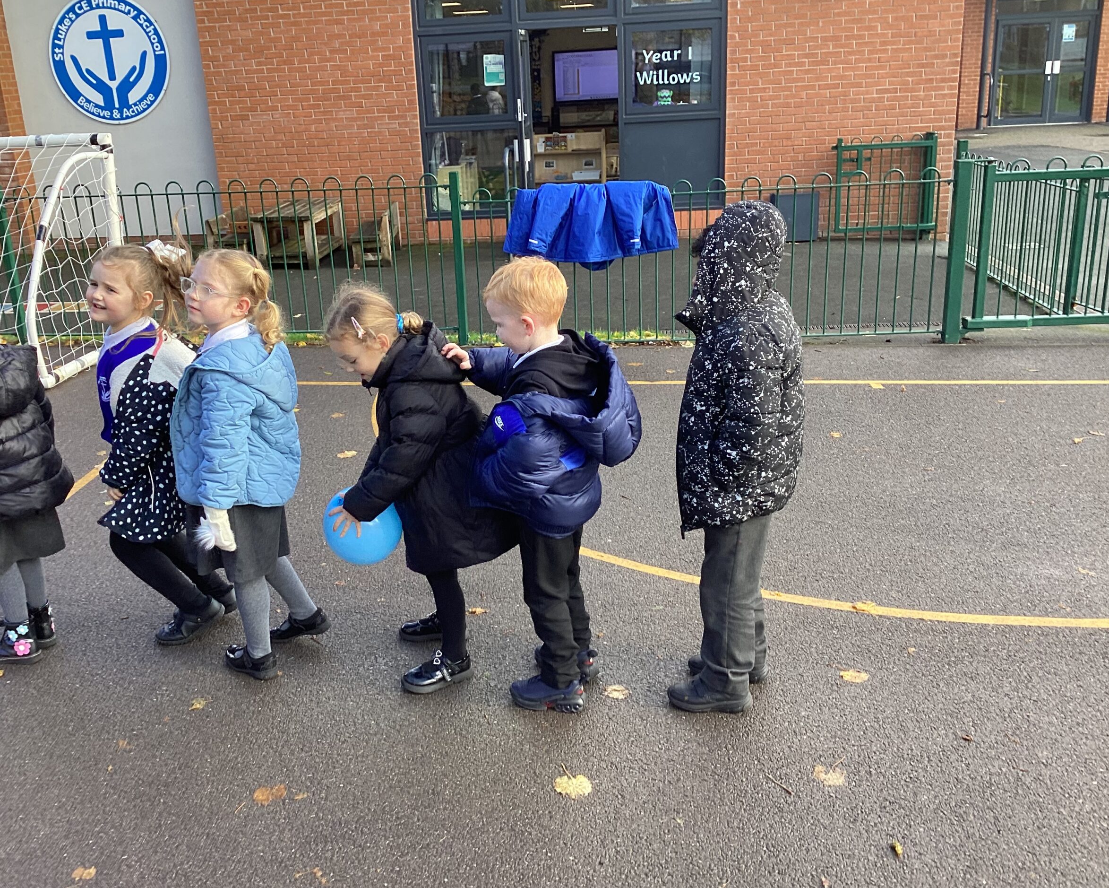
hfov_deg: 54.1
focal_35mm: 33
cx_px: 507
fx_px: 1083
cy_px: 435
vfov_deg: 44.5
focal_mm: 3.3
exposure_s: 1/106
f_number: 2.4
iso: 25
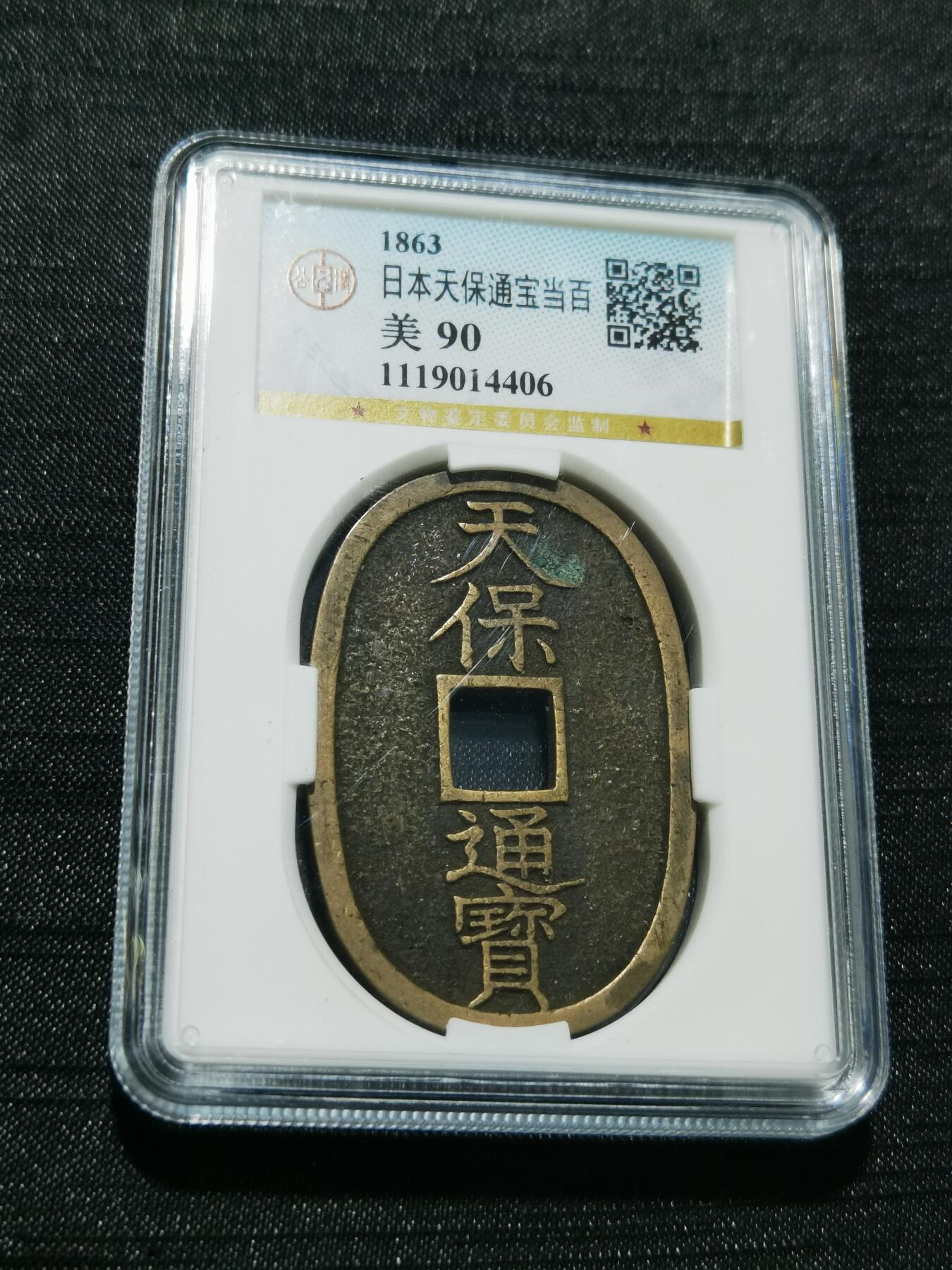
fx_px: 2163
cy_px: 635
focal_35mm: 59
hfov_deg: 24.8
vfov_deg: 32.7
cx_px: 476
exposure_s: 1/100
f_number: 1.9
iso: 100
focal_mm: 6.67
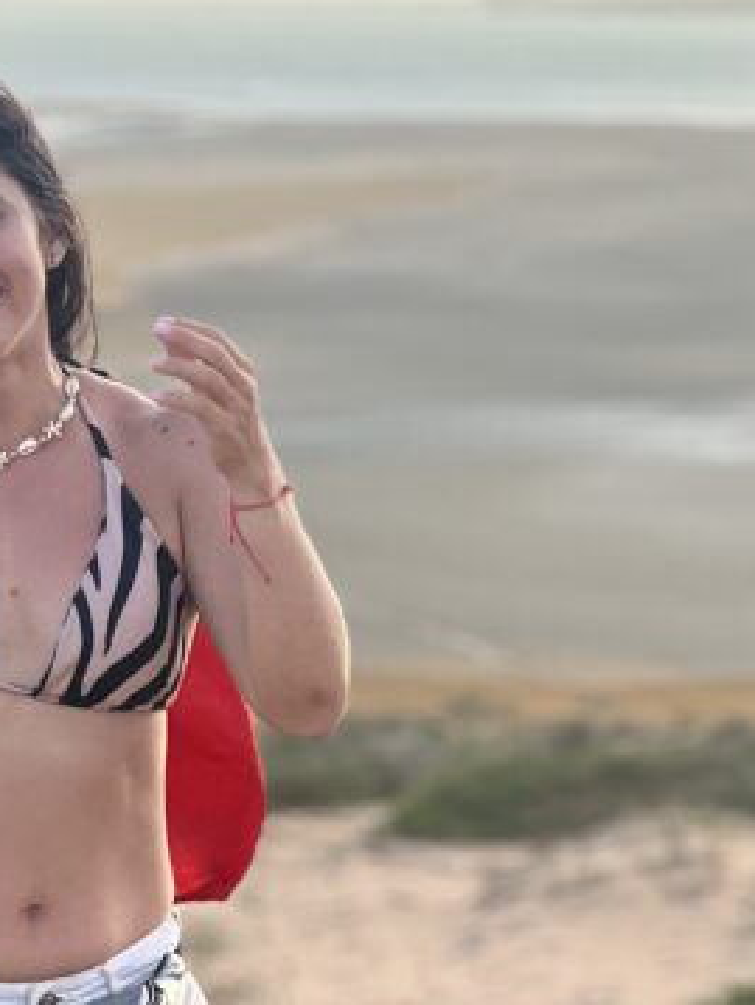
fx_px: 6390
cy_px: 758
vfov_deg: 9.0
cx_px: -211
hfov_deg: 6.7
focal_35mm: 220
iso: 25
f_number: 2.8
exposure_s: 1/256
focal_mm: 9
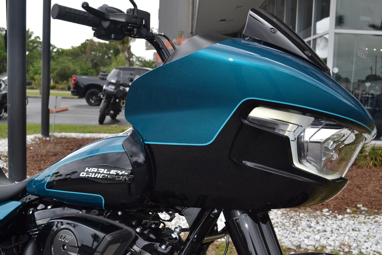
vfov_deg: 34.2
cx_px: 191
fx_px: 414
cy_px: 128
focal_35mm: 39
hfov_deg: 49.6
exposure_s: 1/200
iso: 100
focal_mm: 26
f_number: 6.3
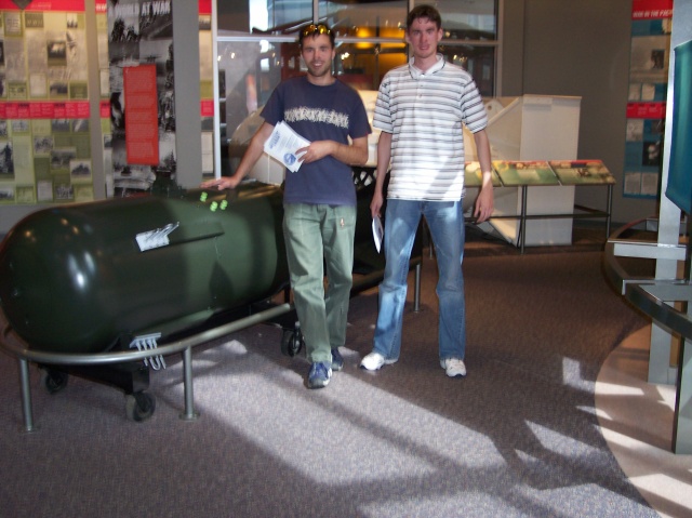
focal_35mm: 38
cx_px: 346
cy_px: 259
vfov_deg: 37.7
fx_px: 759
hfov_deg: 49.0
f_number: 2.8
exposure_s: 1/30
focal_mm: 8
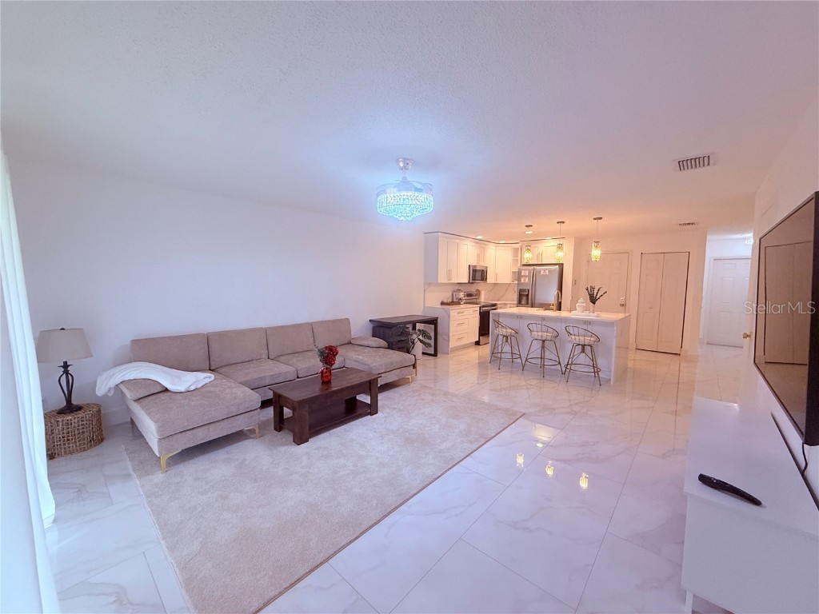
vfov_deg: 85.7
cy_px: 307
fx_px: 331
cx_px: 410
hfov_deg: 102.1
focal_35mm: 14
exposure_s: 1/120
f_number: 2.2
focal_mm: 2.22
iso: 250
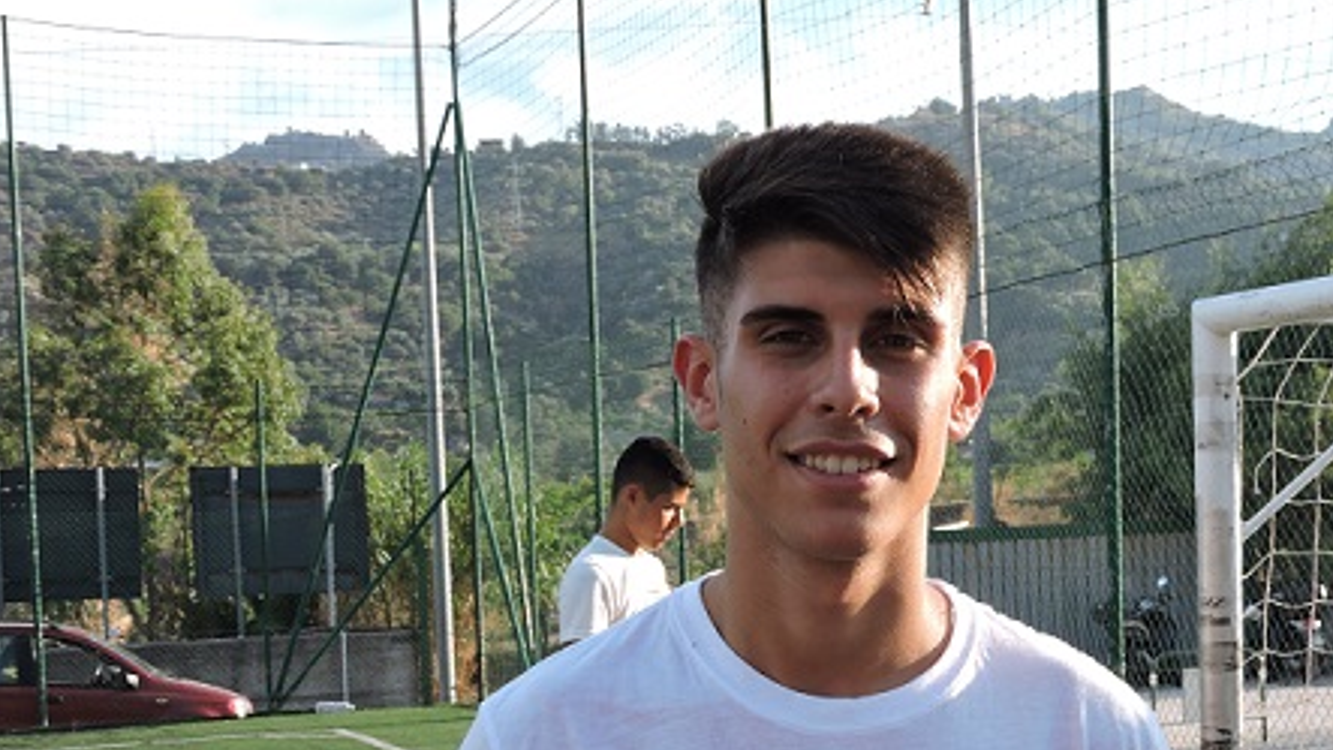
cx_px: 843
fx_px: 2085
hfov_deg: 35.2
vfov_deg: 20.1
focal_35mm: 59
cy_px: 620
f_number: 3.8
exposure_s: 1/320
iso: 100
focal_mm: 7.2
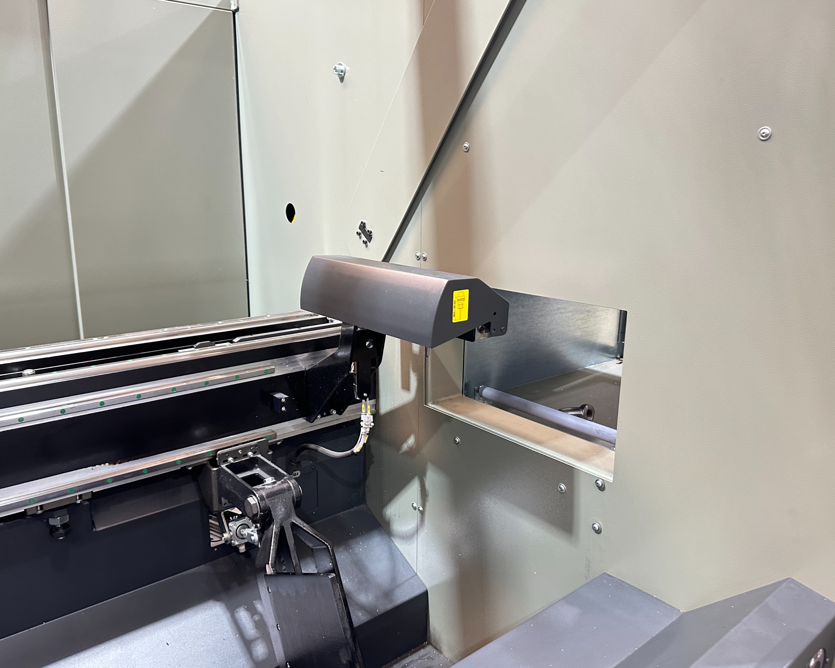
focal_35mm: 26
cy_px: 334
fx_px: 643
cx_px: 387
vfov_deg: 54.9
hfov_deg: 65.9
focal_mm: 6.86
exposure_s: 1/50
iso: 400
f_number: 1.78
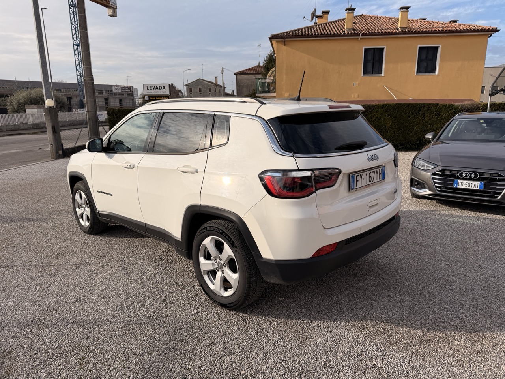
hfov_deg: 71.6
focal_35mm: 24
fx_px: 350
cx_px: 252
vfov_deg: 56.8
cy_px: 190
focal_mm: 6.76
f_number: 1.78
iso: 80
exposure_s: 1/6173
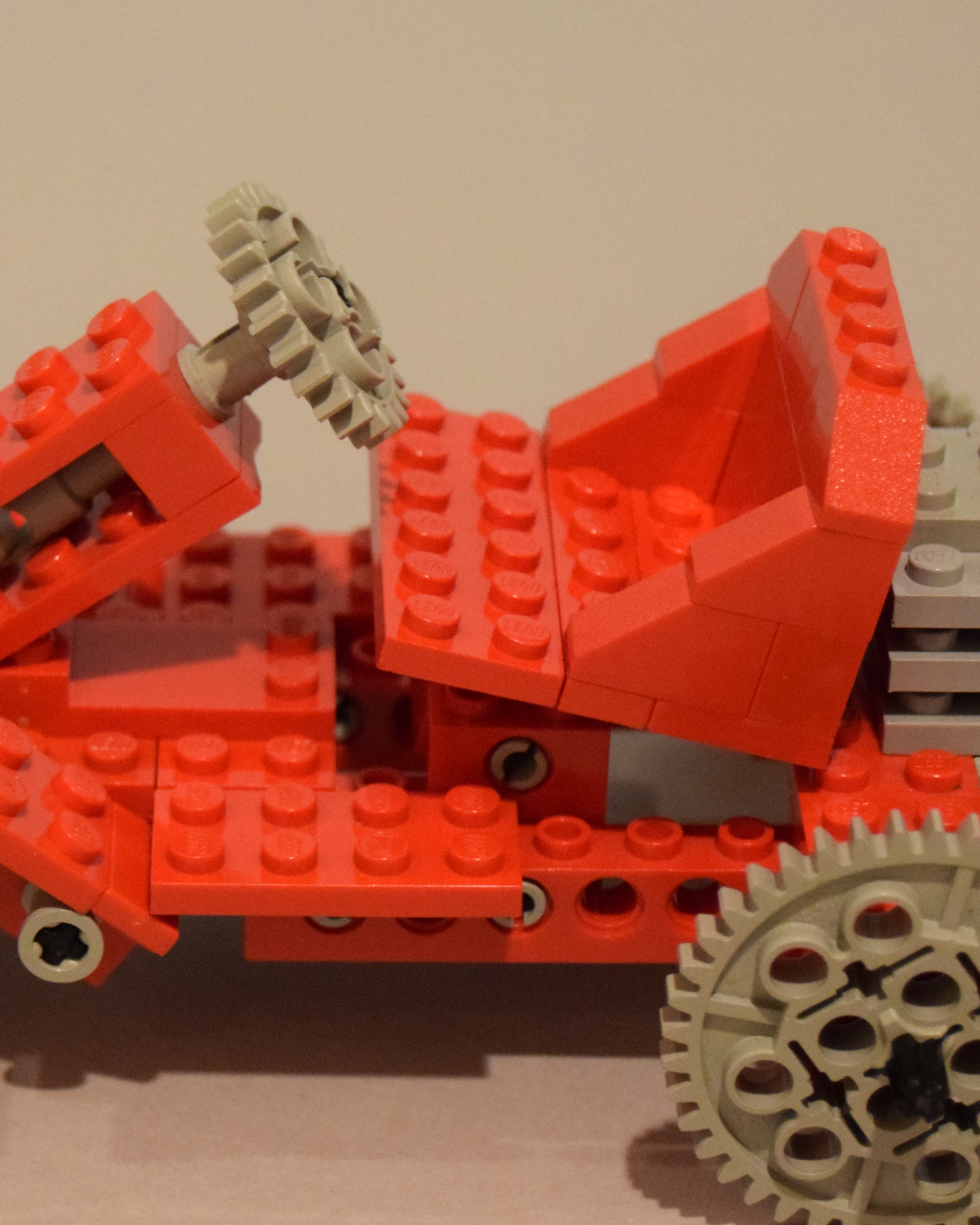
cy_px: 661
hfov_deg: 10.8
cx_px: 146
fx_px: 5143
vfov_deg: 13.6
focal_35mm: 142
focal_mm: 55
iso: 4500
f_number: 5.6
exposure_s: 1/60
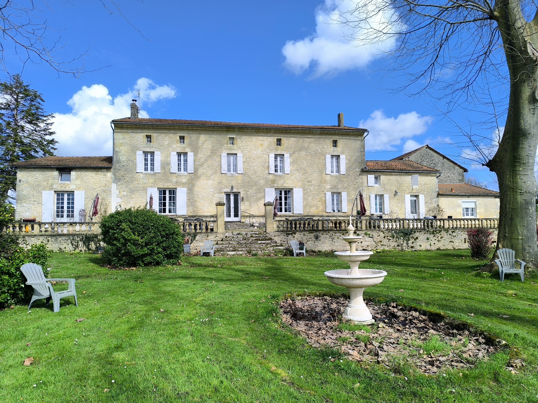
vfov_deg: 58.9
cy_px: 202
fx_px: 357
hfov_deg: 73.9
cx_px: 269
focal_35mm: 23
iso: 50
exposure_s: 1/989
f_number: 1.65
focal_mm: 6.14
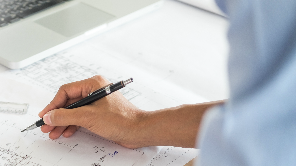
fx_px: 761
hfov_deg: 21.6
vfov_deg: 12.3
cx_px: 43
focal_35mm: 97
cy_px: 167
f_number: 2
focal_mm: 35
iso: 200
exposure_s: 1/180
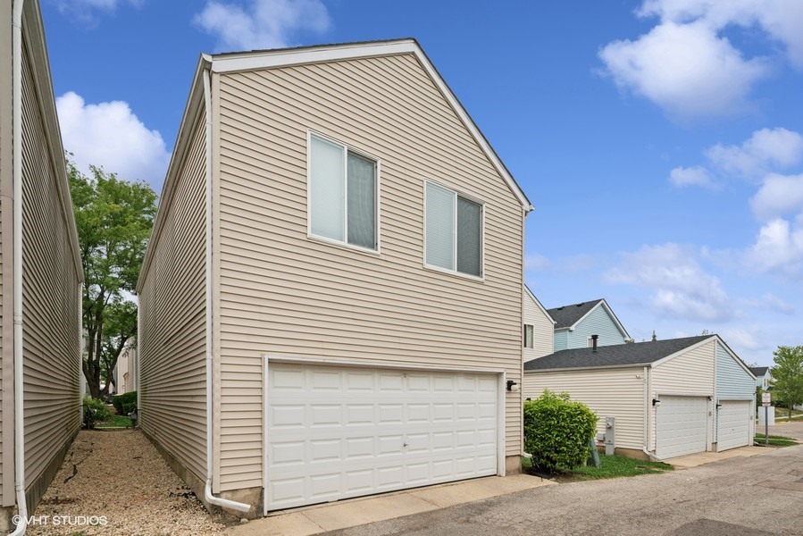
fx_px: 379
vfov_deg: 70.5
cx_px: 402
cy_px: 268
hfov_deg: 93.3
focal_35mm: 17
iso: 200
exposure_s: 1/250
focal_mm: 17
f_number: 8
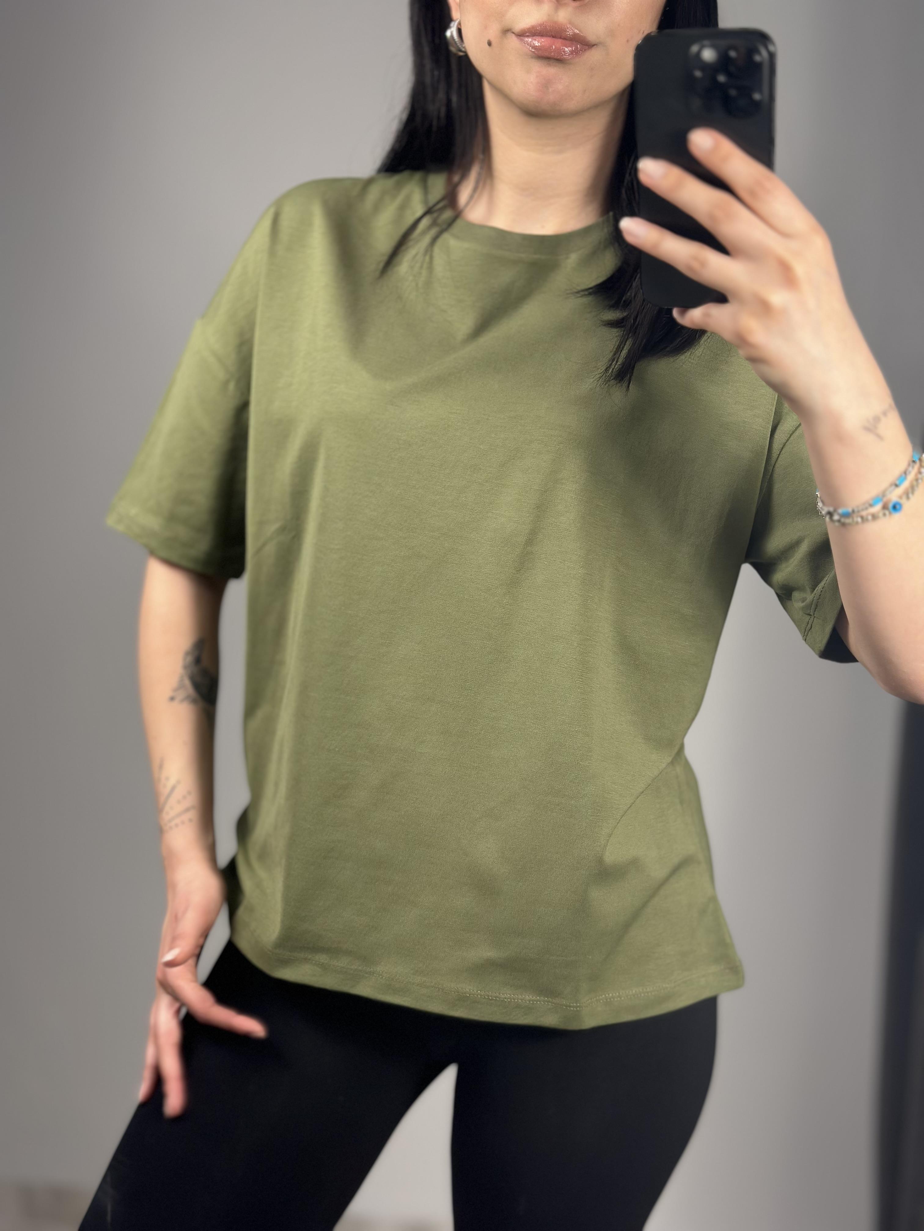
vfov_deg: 39.7
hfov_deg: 30.3
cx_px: 462
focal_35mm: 48
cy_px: 616
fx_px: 1708
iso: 80
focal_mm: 6.86
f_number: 1.78
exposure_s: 1/100
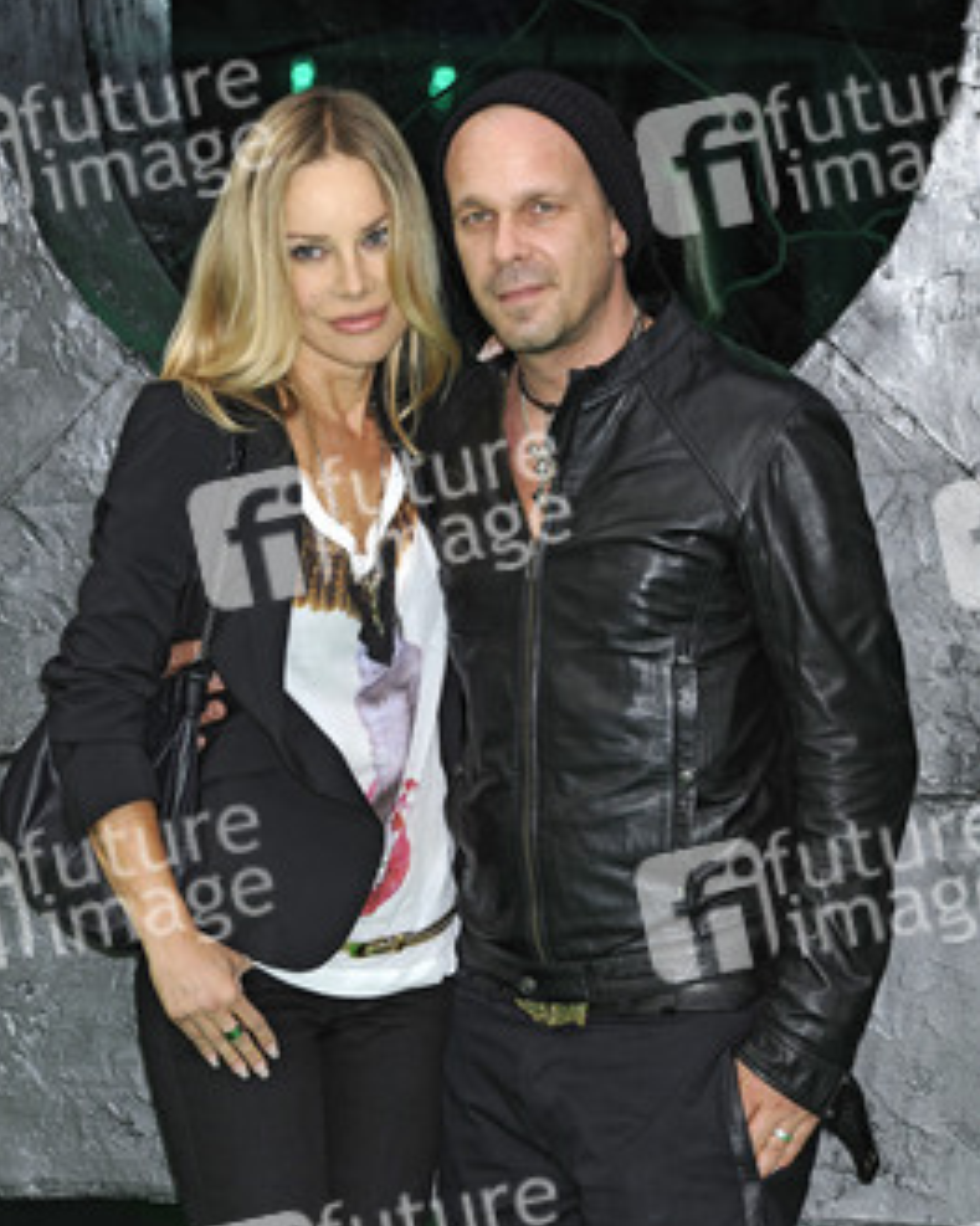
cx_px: 488
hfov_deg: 9.0
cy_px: 708
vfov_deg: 11.3
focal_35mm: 171
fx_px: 6203
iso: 640
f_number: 6.3
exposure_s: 1/160
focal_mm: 150
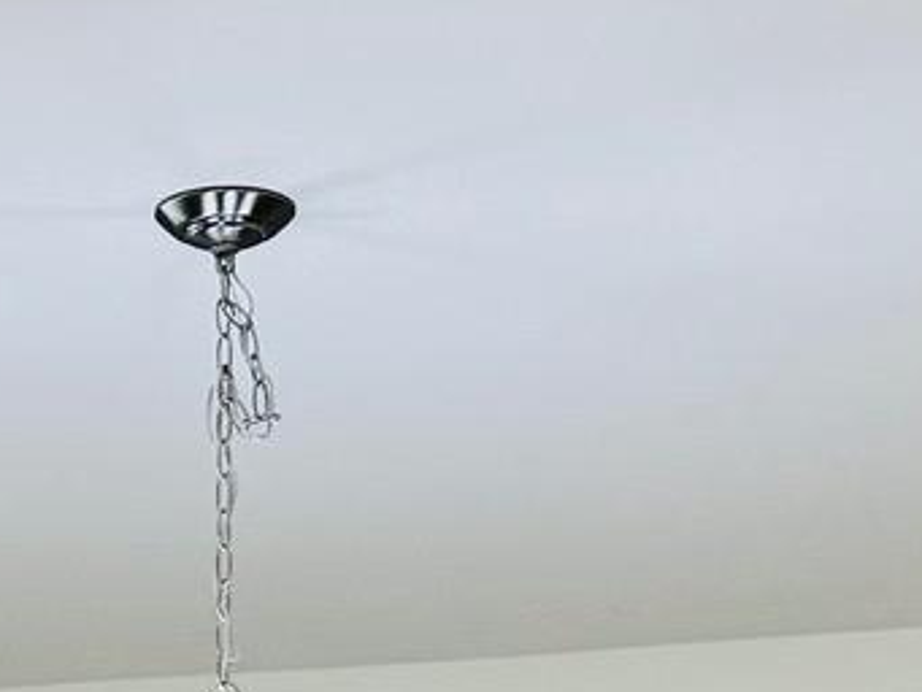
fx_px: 3837
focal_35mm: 144
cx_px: 0
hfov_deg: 13.5
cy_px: 1833
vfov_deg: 9.0
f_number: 1.78
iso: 100
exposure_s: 1/167
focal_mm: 6.76
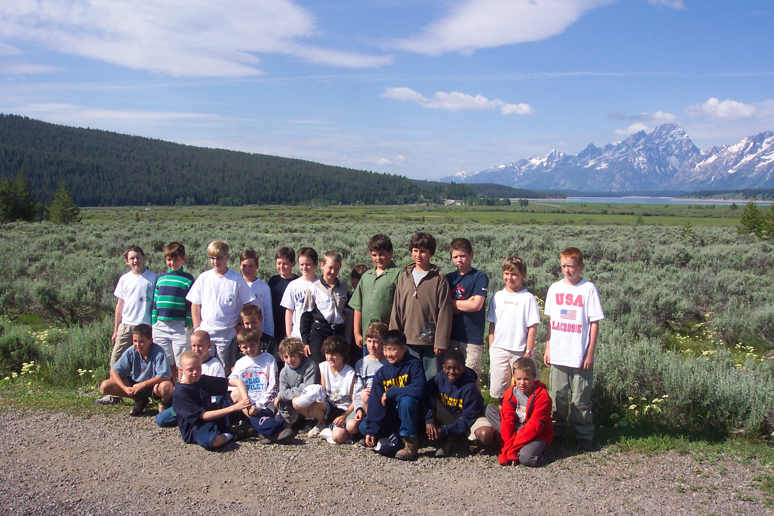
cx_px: 387
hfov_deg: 50.7
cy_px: 258
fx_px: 817
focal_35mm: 38
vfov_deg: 35.1
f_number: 4.8
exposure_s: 1/1000
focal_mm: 8
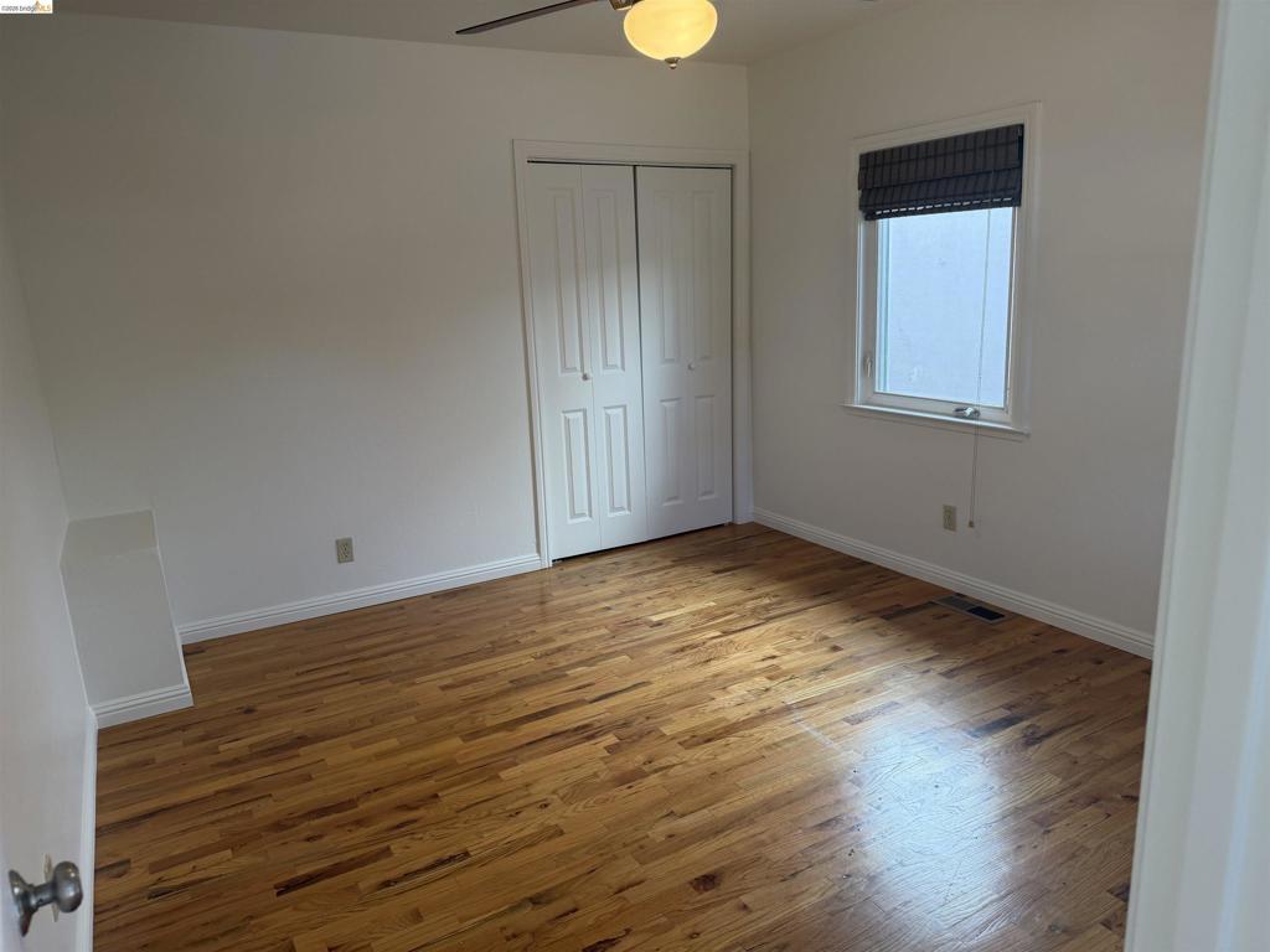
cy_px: 476
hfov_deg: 71.6
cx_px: 635
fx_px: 881
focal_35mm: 24
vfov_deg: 56.8
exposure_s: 1/169
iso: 125
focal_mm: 6.76
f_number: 1.78
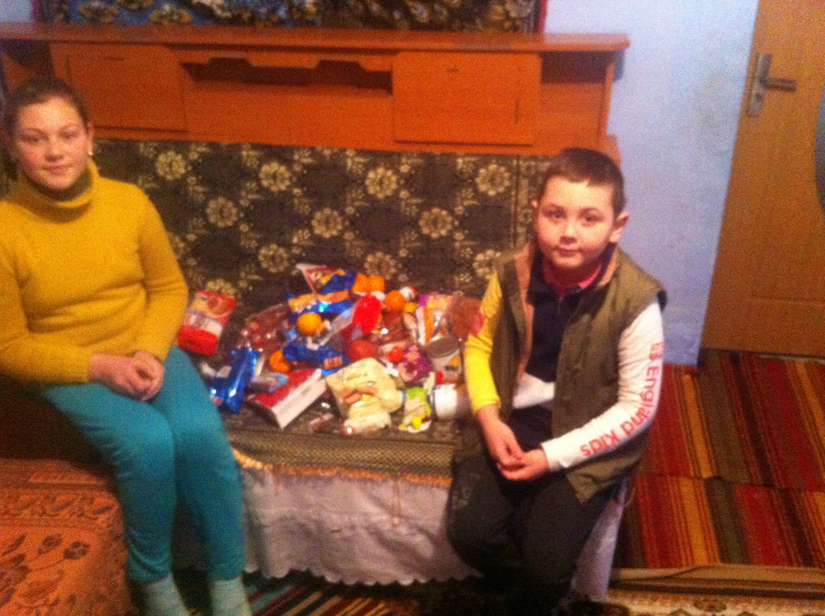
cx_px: 412
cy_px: 308
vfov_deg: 40.6
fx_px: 833
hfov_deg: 52.7
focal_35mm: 35
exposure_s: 1/15
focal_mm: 3.85
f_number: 2.8
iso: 1000
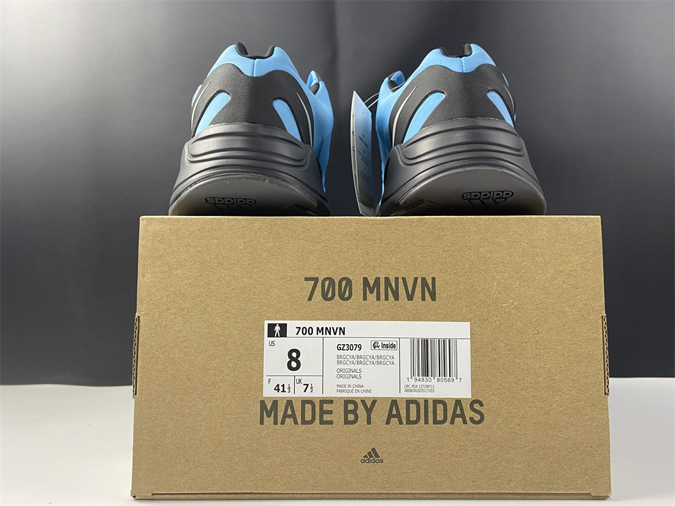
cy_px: 253
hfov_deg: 67.3
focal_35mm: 26
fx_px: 507
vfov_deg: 53.1
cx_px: 338
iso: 80
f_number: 1.8
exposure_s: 1/50
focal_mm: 4.25
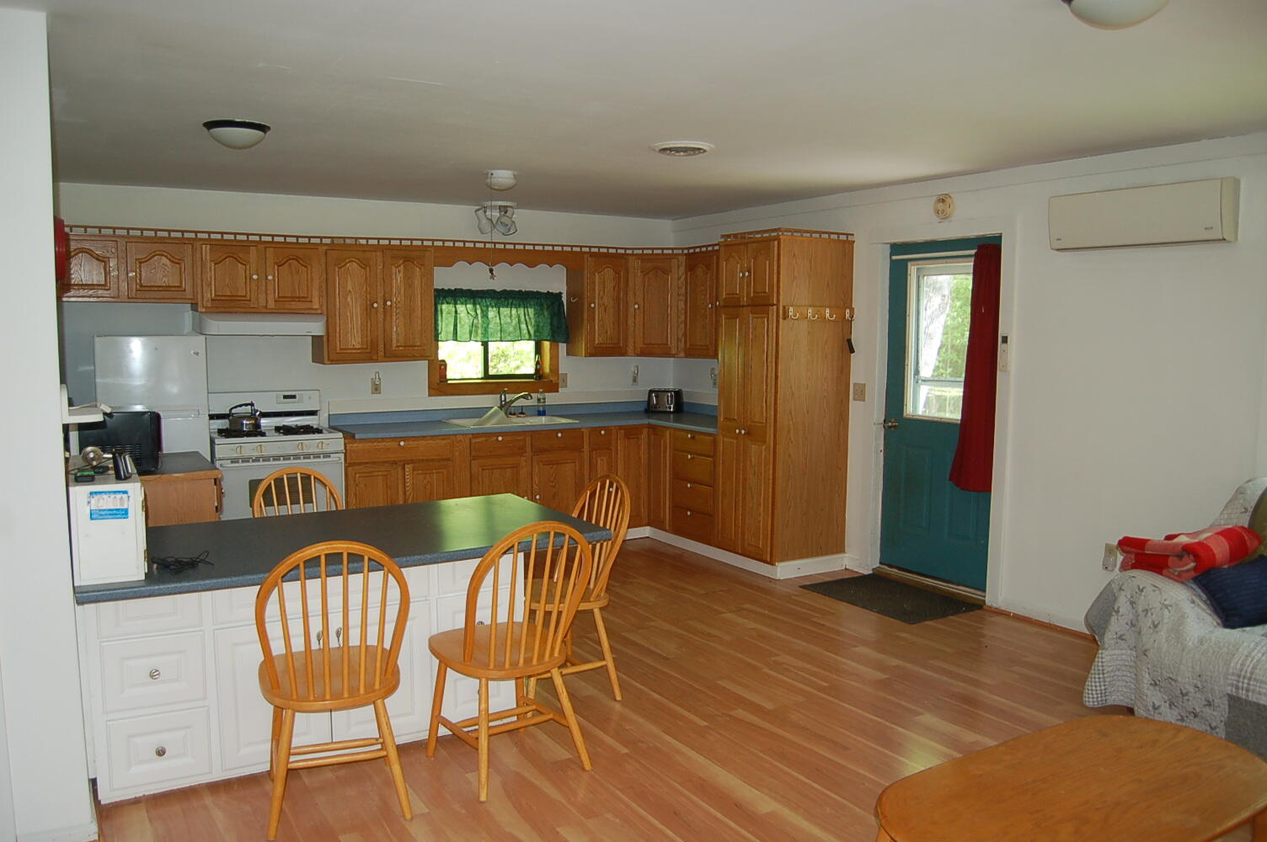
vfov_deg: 47.8
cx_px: 634
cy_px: 421
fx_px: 949
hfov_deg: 67.4
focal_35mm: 27
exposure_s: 1/60
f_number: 3.5
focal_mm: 18
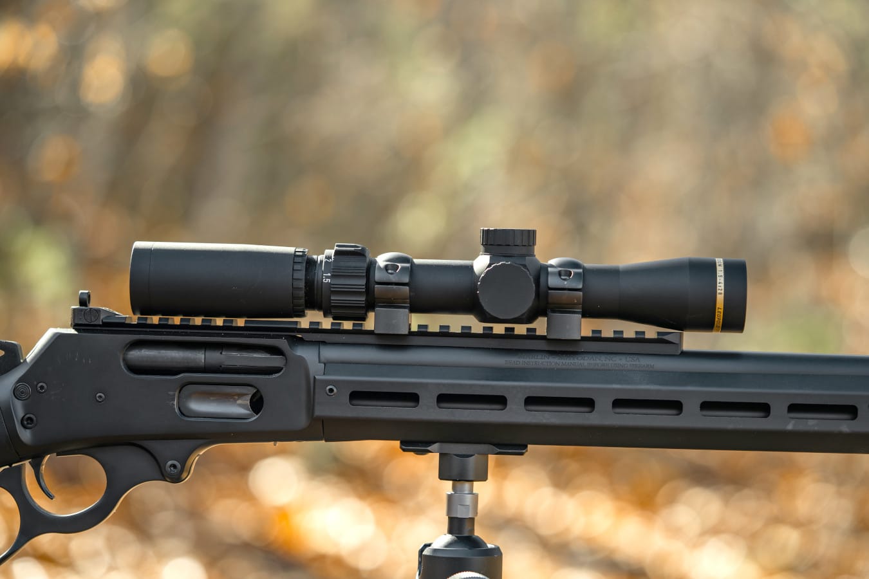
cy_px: 290
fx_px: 2172
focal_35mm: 90
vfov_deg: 15.2
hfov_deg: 22.6
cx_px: 434
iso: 125
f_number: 3.5
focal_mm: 90
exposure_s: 1/60
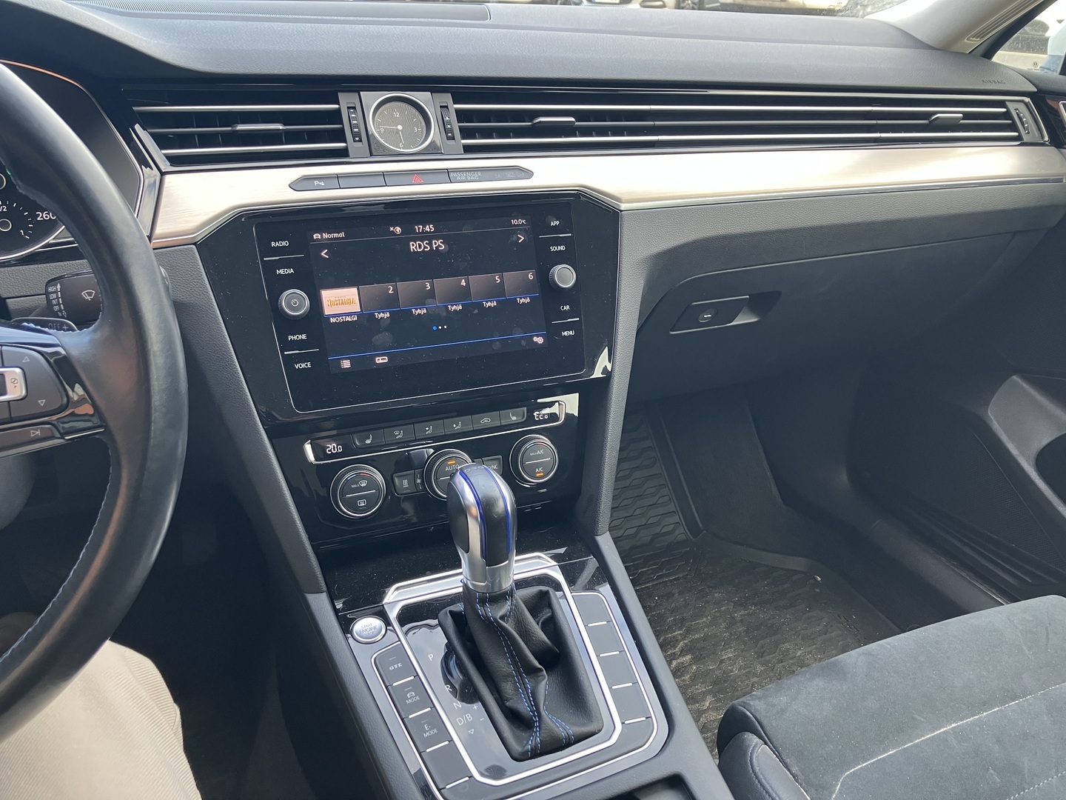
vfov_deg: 49.7
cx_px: 533
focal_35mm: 28
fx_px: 862
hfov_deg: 63.4
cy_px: 400
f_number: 1.8
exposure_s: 1/64
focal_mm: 3.99
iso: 80
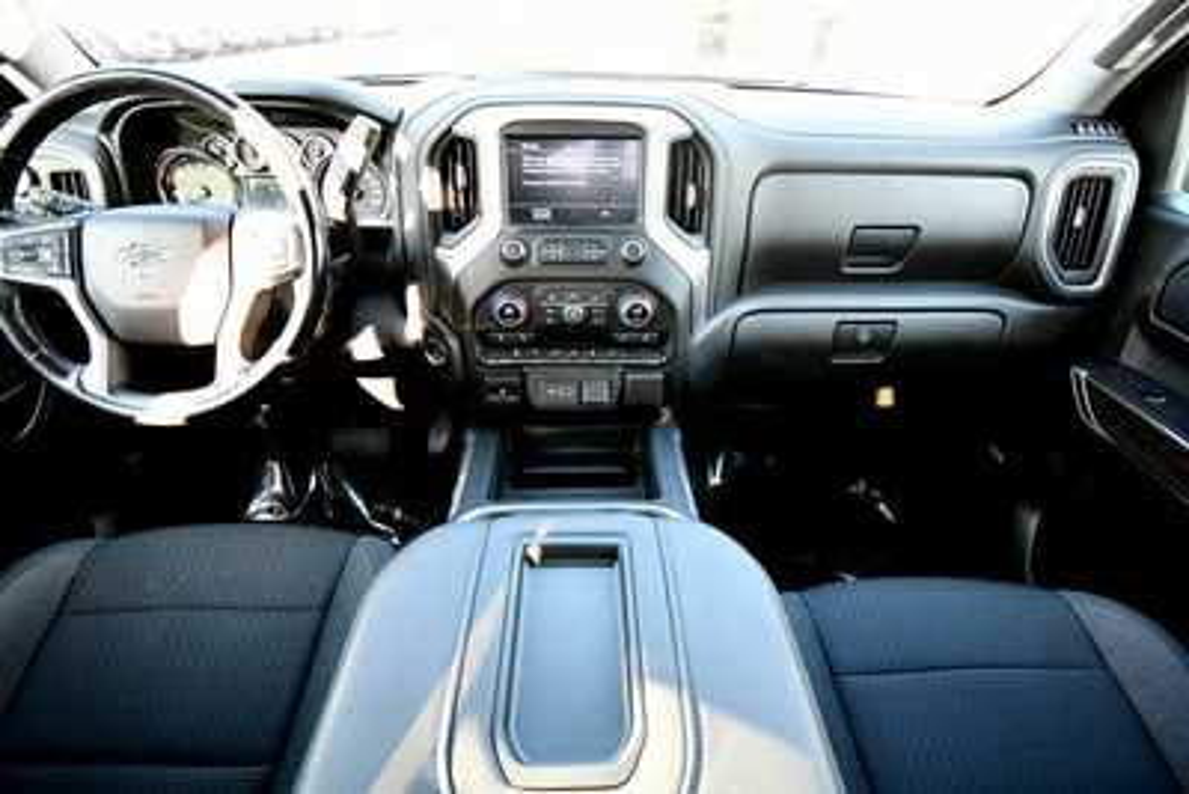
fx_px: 628
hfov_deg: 86.9
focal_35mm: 19
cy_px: 397
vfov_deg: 64.6
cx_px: 594
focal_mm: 13
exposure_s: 1/125
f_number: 4.8
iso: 3200
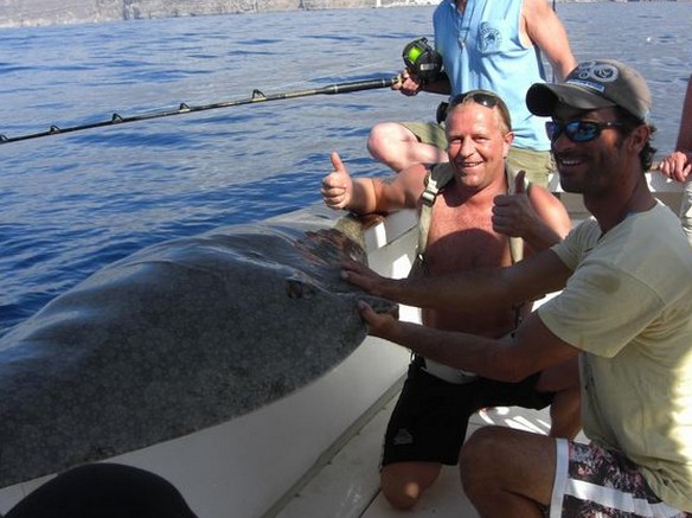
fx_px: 819
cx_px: 354
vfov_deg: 35.1
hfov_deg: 45.8
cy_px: 258
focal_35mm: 41
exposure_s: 1/640
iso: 80
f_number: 4
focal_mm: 7.9
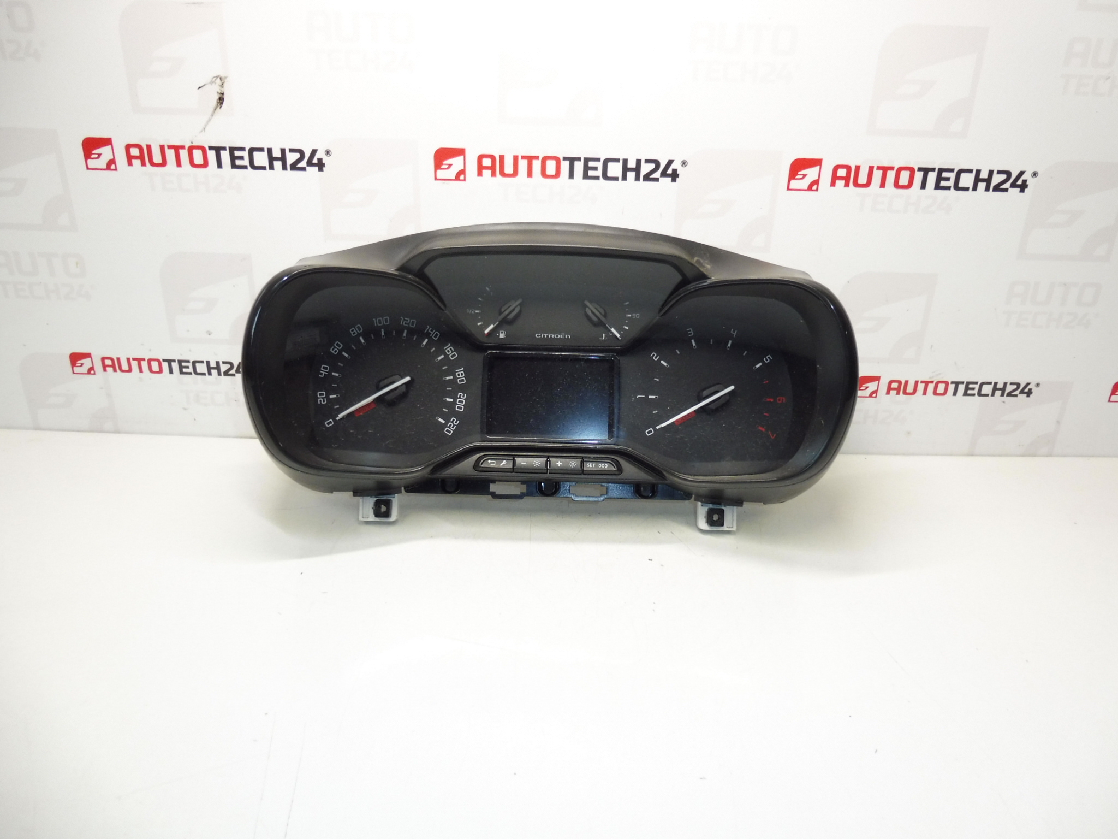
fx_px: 775
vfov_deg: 56.8
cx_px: 559
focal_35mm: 24
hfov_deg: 71.6
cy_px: 420
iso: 200
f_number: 3.5
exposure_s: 1/60
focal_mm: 4.3
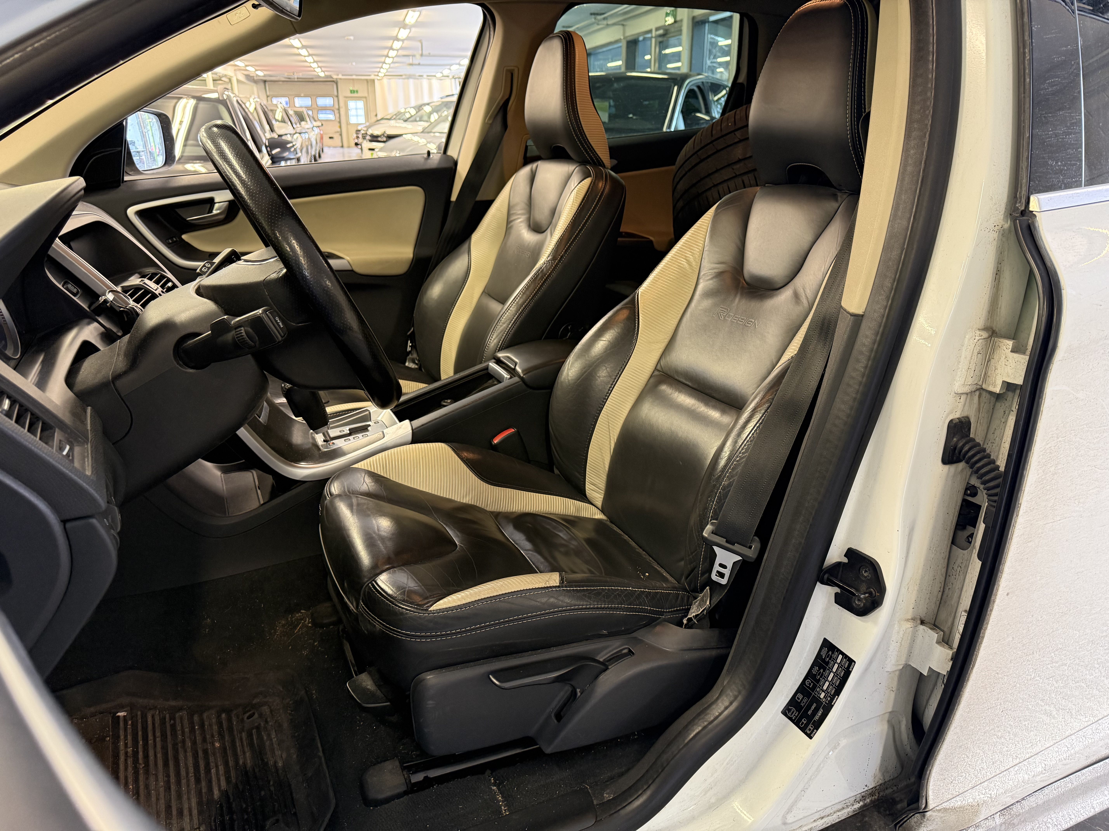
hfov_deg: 71.6
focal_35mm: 24
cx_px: 554
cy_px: 416
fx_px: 769
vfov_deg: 56.8
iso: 250
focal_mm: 6.76
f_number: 1.78
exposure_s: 1/50
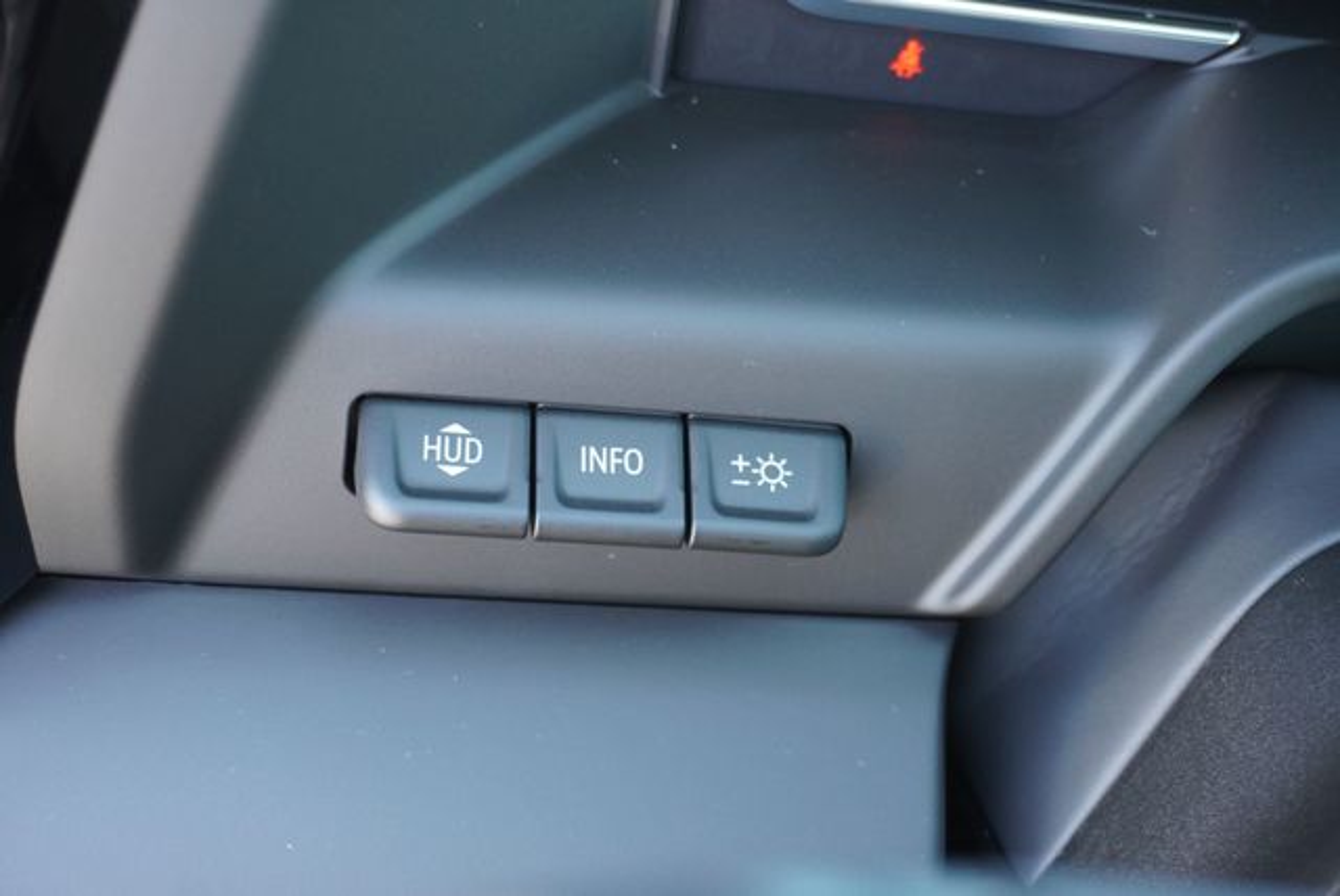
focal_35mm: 50
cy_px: 448
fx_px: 1844
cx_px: 670
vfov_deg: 27.3
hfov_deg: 39.9
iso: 1000
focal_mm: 33
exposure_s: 1/60
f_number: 5
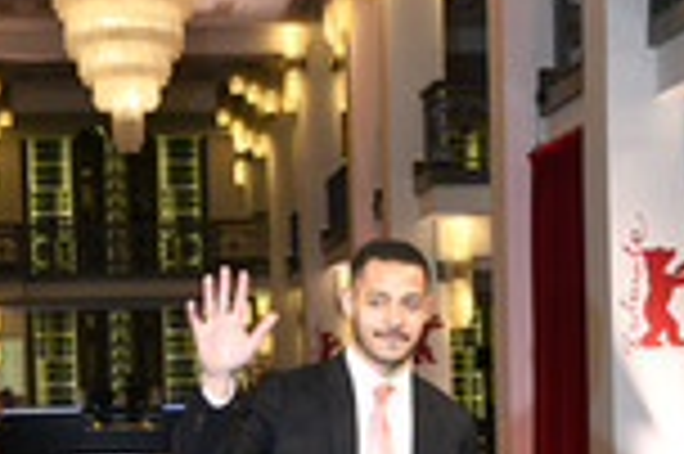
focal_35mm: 86
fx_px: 1632
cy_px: 611
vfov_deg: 15.0
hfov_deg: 23.7
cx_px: 371
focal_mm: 29
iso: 1000
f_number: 5
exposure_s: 1/125
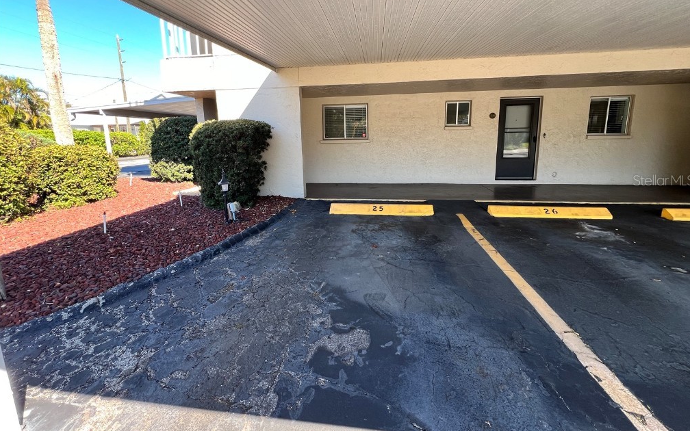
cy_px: 180
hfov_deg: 105.3
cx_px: 347
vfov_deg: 78.0
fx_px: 263
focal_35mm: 14
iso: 32
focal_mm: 1.57
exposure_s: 1/99
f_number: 1.8
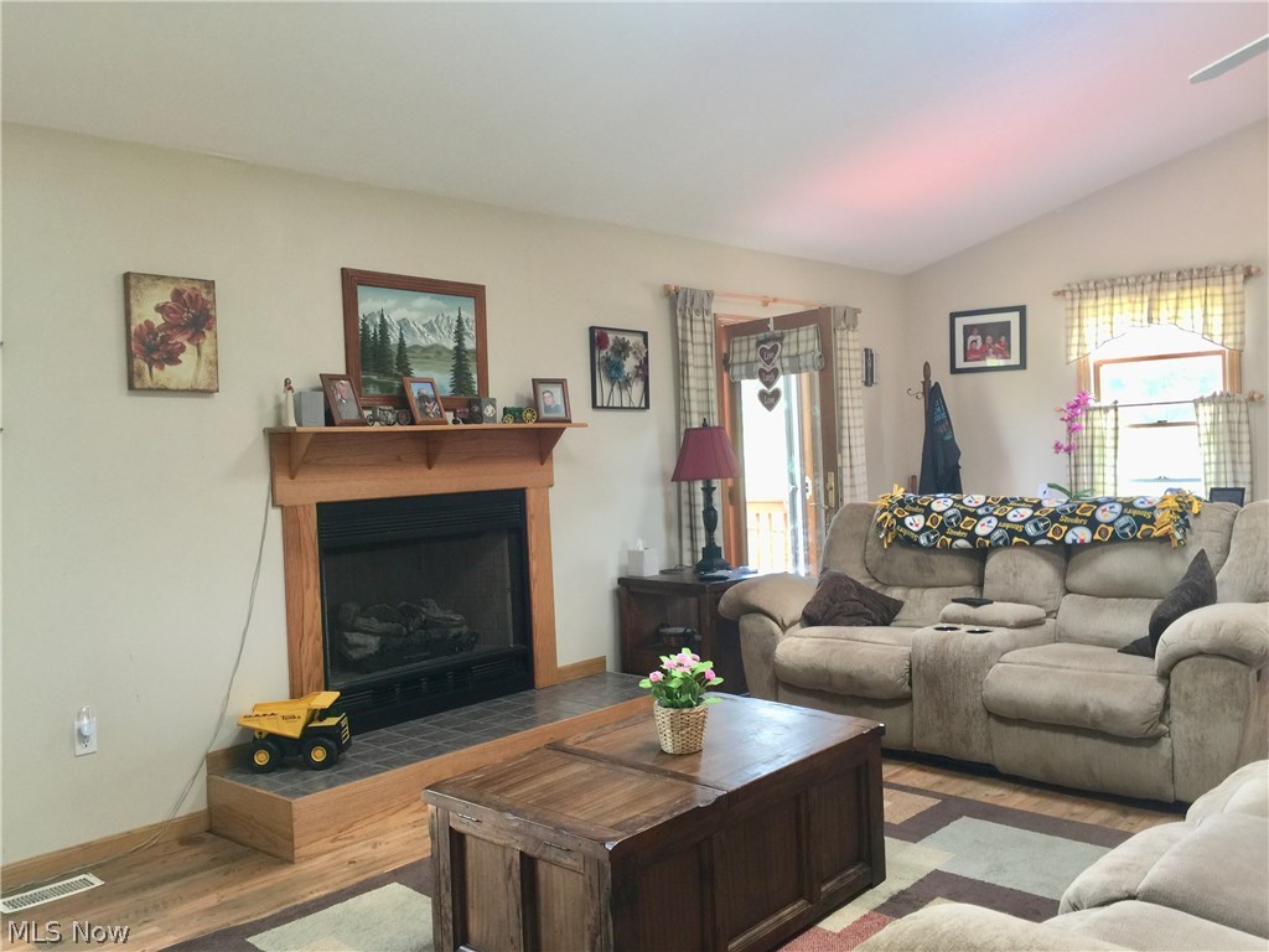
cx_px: 634
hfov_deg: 61.7
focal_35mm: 29
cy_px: 476
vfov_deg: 48.2
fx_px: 1063
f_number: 2.2
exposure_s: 1/15
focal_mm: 4.15
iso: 32
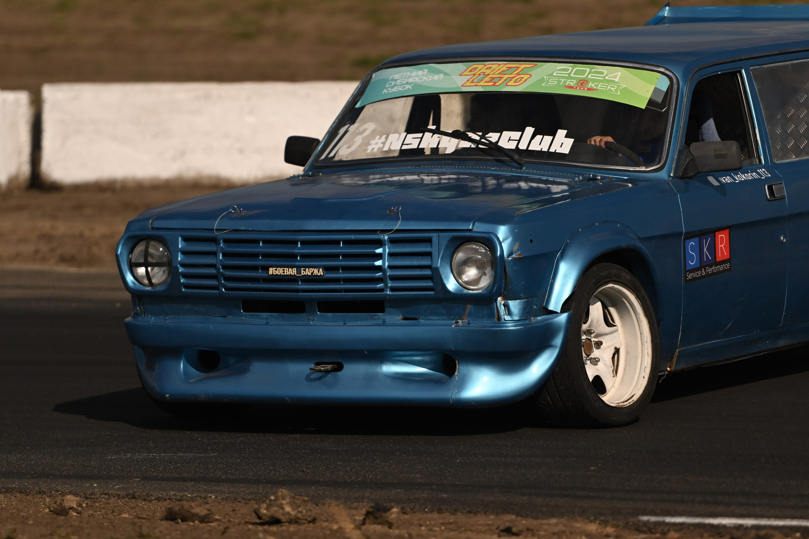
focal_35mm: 300
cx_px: 404
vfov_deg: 4.6
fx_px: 6740
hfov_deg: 6.9
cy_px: 270
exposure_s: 1/32000
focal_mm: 200
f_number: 2.8
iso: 560
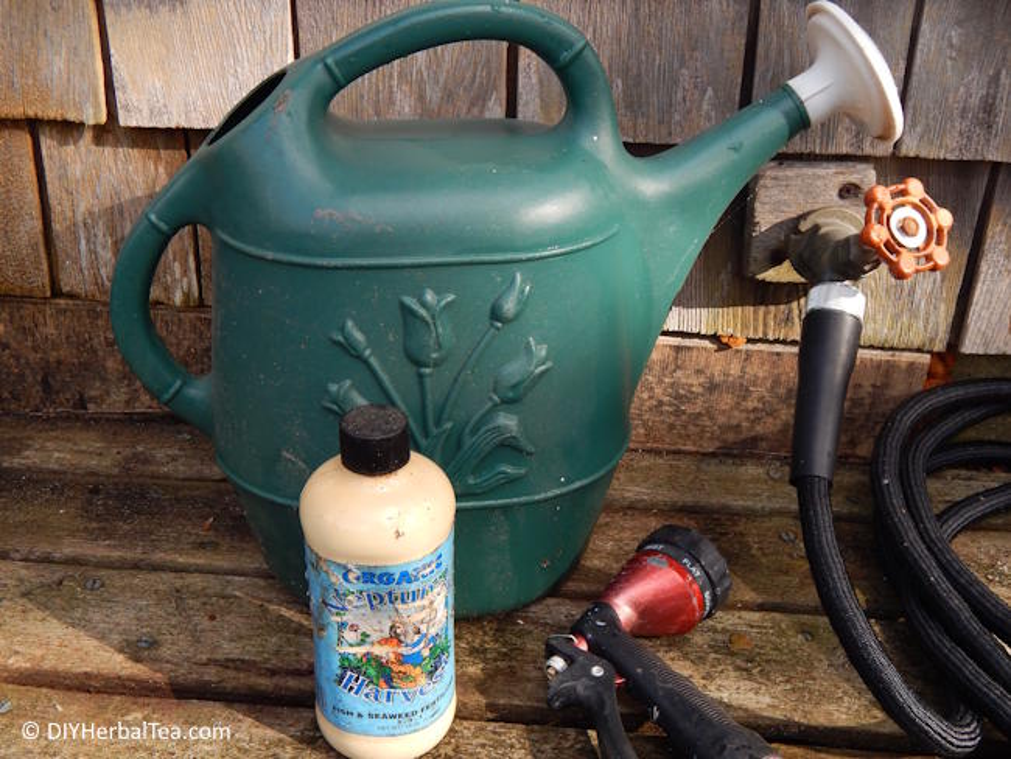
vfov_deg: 37.7
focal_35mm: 38
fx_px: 1110
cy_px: 380
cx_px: 506
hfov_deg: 49.0
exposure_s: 1/320
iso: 125
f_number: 3.4
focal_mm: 6.8
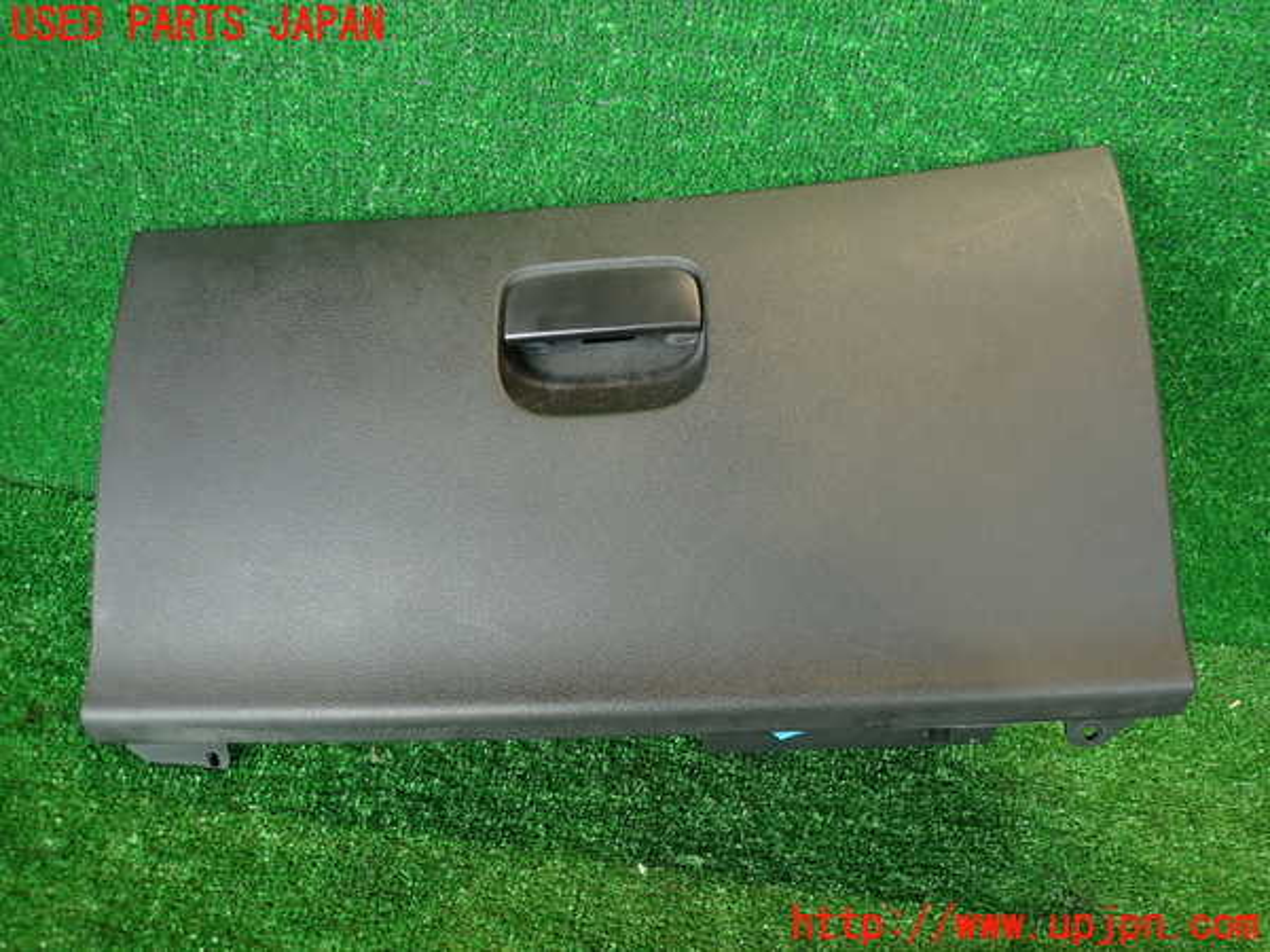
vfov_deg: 54.9
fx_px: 917
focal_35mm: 25
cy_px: 476
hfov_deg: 69.4
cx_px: 635
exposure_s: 1/50
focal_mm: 4.5
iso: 200
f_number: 2
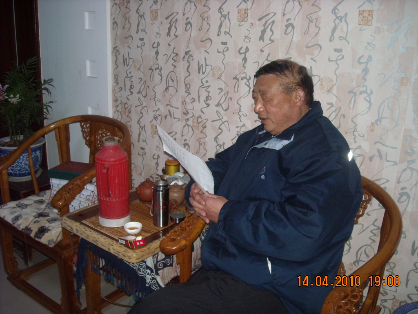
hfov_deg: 52.6
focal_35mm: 35
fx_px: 423
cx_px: 209
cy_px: 157
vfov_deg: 40.7
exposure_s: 1/60
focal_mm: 5.7
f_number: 2.8
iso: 200
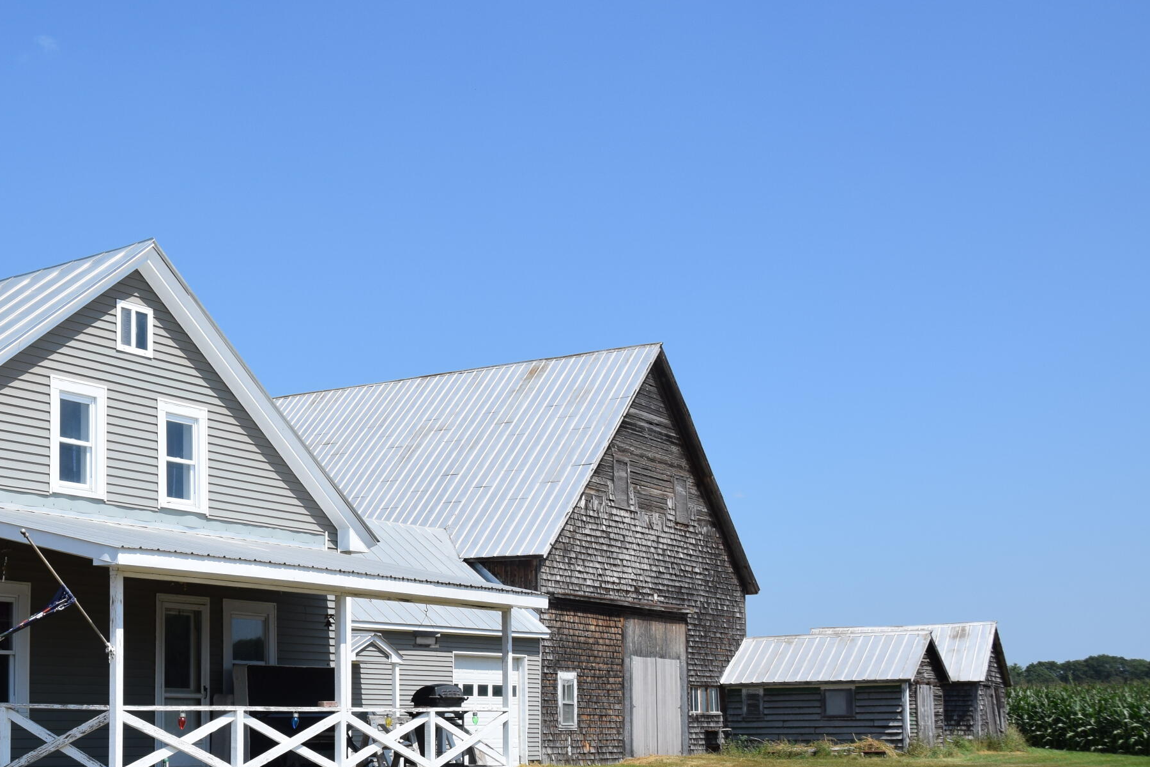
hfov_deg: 38.1
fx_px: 1597
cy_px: 561
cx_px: 228
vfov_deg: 26.7
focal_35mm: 50
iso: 200
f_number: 10
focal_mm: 20
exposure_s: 1/400
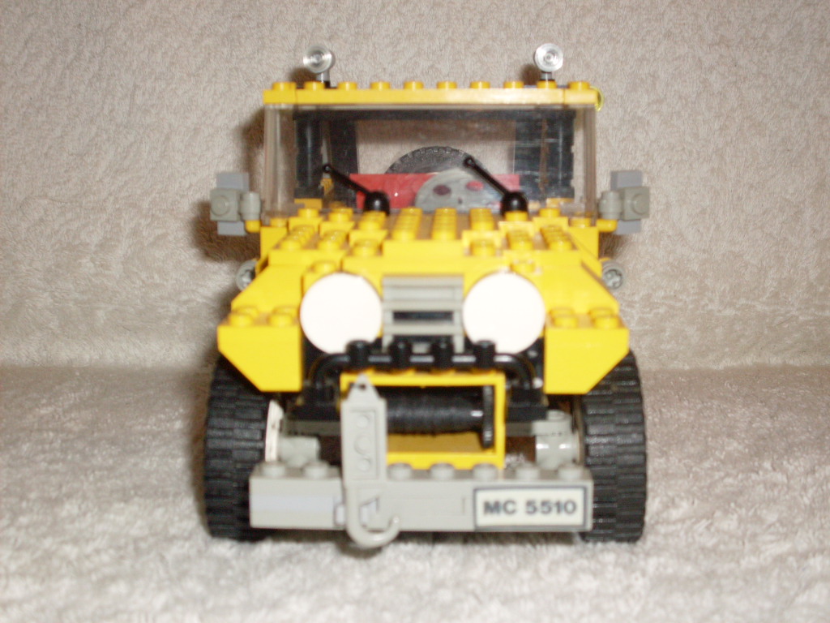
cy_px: 312
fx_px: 1439
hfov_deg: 32.2
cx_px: 415
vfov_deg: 24.4
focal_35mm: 60
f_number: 3.4
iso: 100
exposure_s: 1/45
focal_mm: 9.9
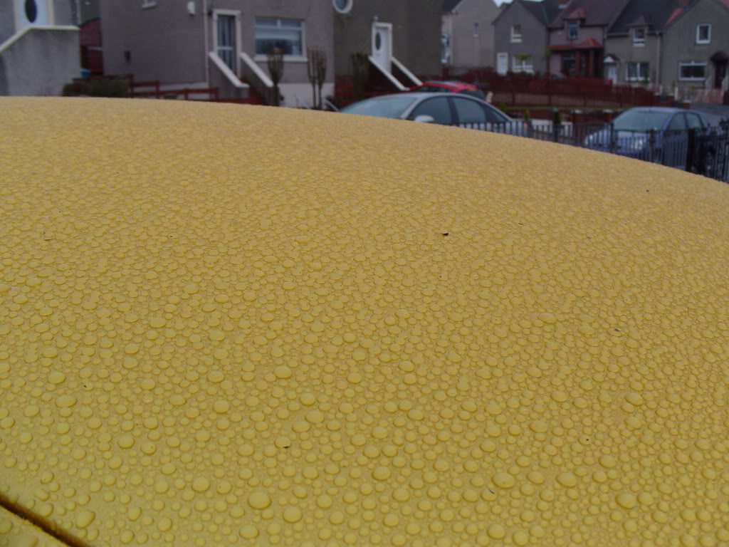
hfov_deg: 52.6
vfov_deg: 40.7
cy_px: 274
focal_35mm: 35
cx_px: 364
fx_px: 737
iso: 80
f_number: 4.4
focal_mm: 7.8
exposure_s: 1/180
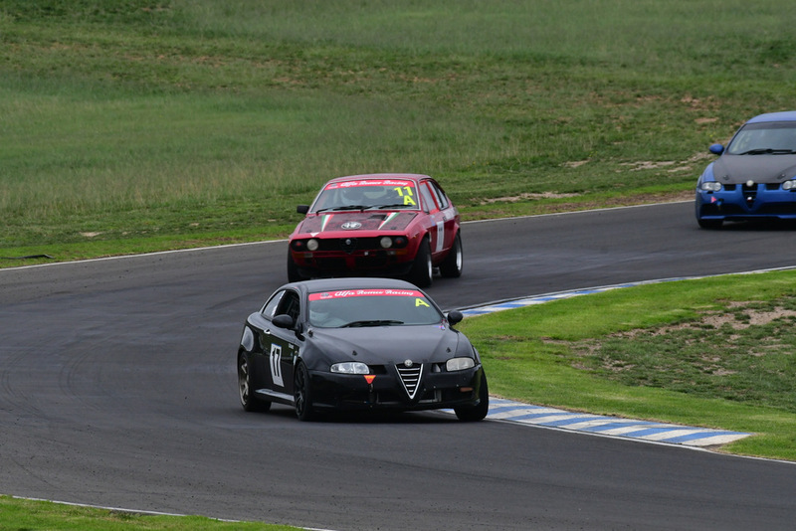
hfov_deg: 2.9
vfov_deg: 1.9
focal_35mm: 720
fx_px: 15925
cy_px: 266
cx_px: 398
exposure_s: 1/640
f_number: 11
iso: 1000
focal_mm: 480
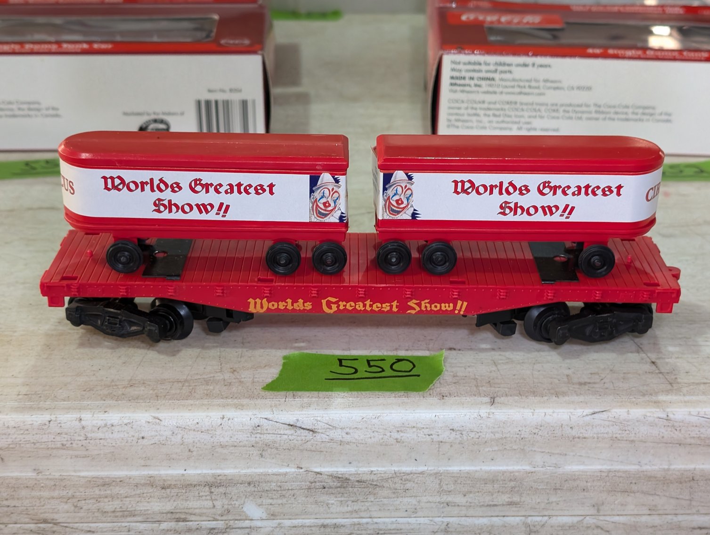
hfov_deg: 38.9
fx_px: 1007
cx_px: 355
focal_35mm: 49
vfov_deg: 29.8
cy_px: 268
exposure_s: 1/120
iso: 291
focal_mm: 6.9
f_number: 1.68
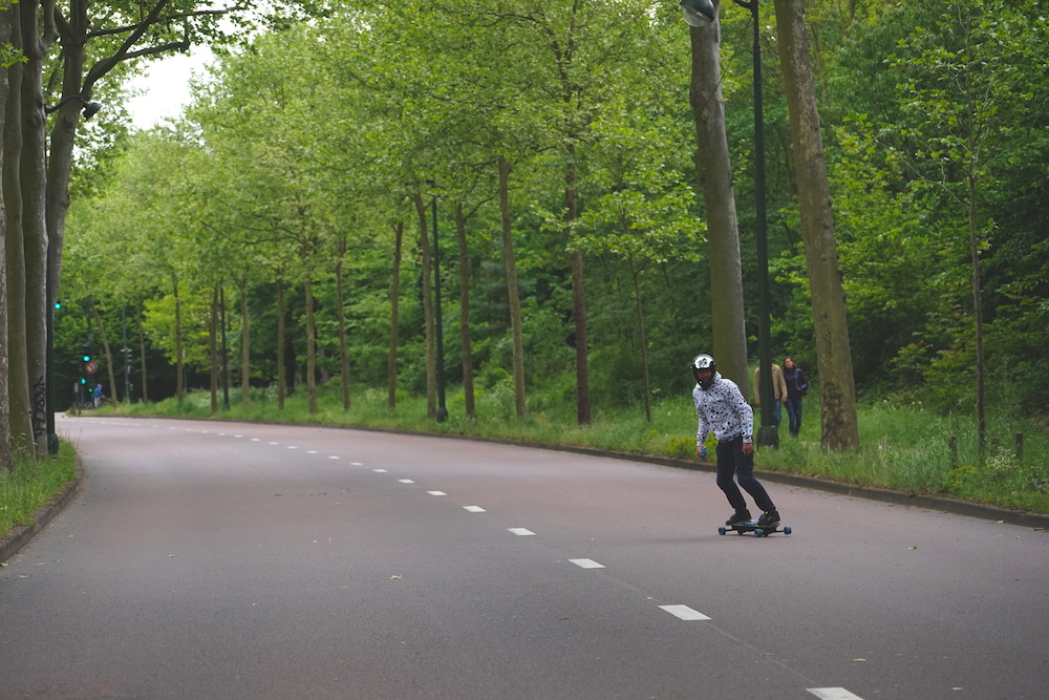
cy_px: 350
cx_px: 524
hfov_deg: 15.8
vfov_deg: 10.6
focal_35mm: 130
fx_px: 3788
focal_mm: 130
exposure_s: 1/1250
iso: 1250
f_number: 4.5
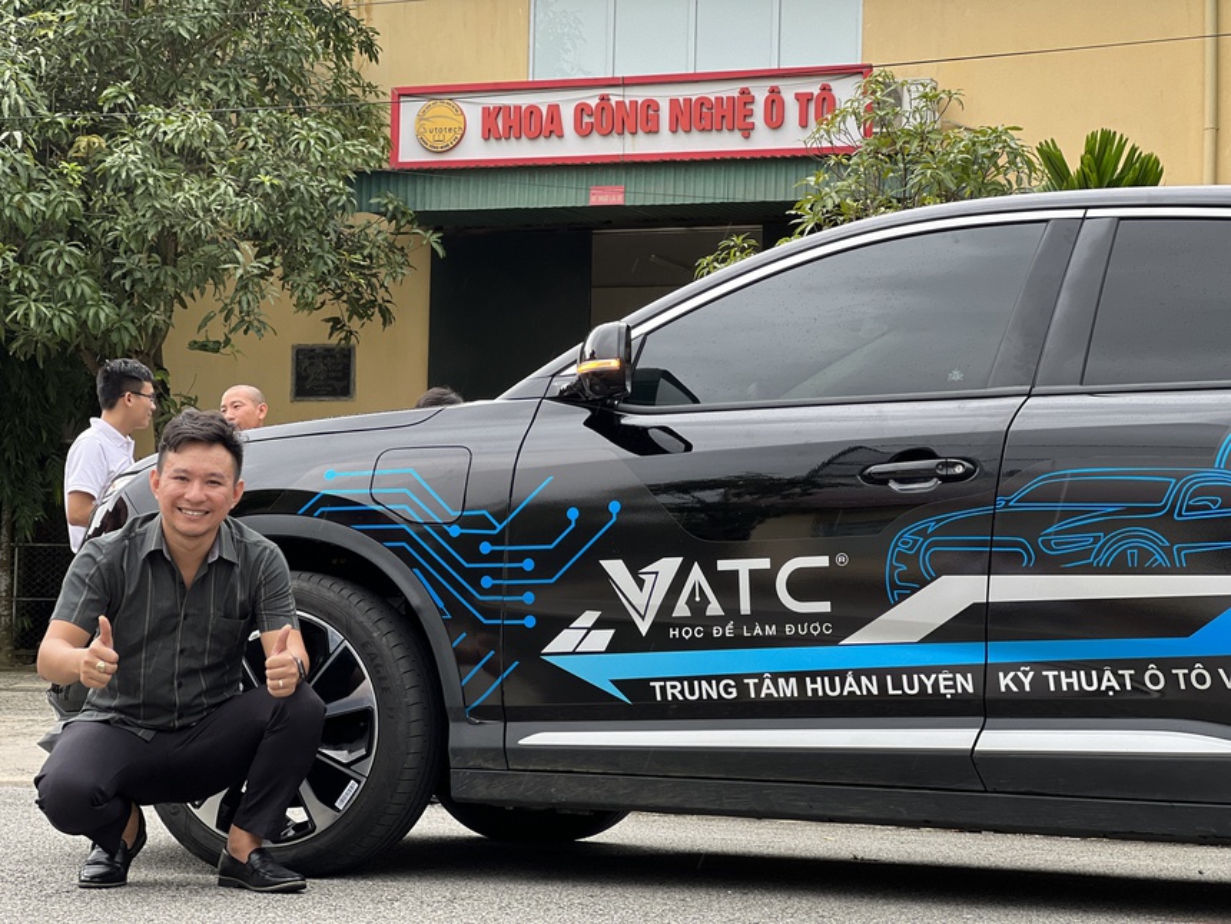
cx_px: 616
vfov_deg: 19.1
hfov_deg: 25.3
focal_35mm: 77
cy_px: 462
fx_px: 2738
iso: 80
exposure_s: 1/121
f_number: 2.8
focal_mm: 9
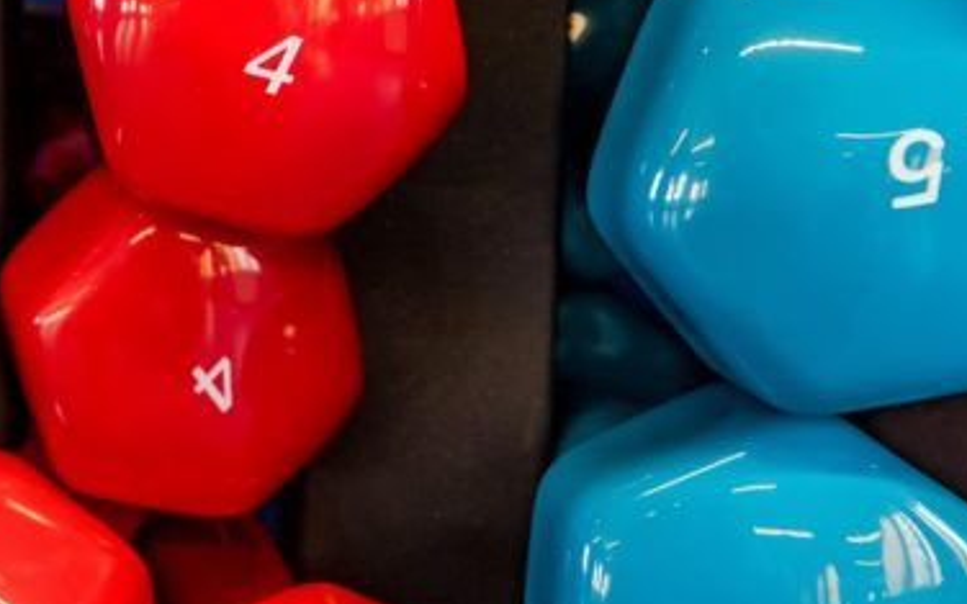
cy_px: 89
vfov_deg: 17.6
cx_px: 77
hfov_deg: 27.1
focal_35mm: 73
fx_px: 1924
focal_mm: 35
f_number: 7.1
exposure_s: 1/160
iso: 800
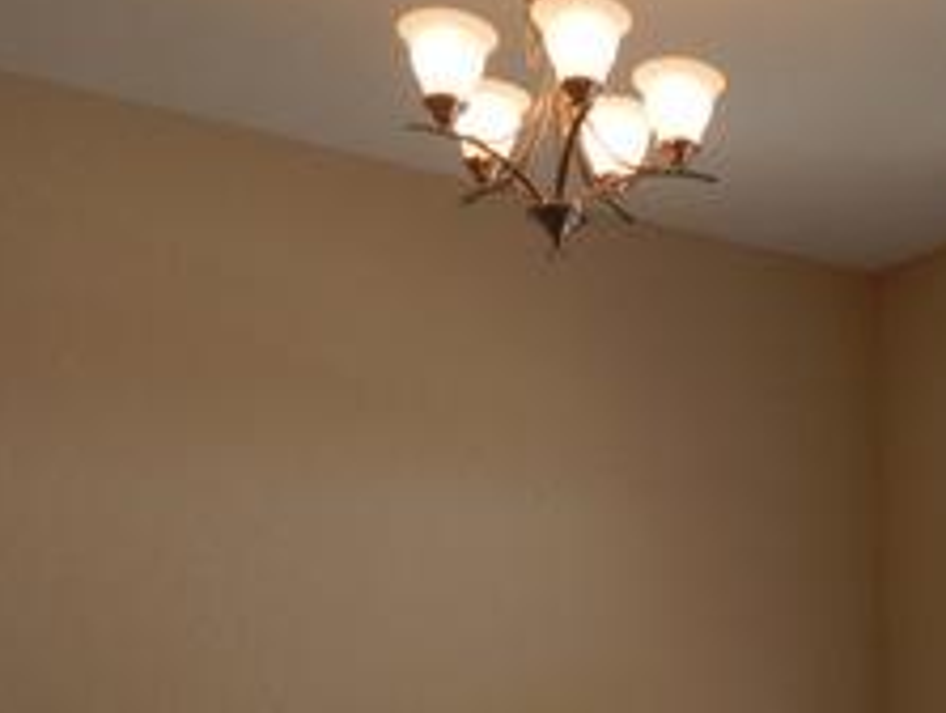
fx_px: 1724
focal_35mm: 63
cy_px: 717
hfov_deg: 28.3
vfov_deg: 22.4
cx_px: 1001
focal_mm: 4
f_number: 3
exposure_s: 1/100
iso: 125
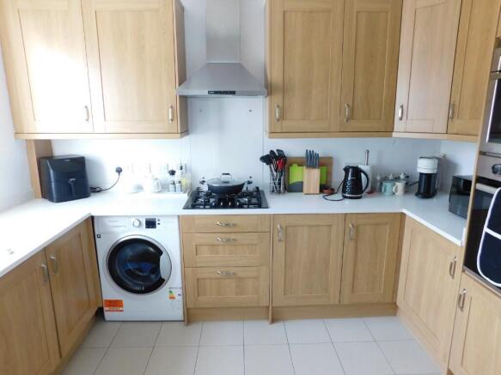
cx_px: 250
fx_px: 333
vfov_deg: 58.9
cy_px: 188
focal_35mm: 23
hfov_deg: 73.9
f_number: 3
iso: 220
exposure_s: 1/30
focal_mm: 4
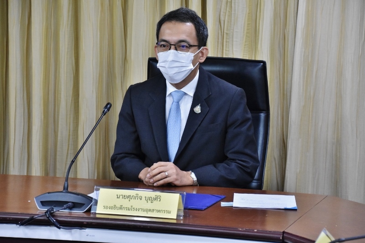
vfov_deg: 10.2
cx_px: 182
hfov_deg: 15.2
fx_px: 1368
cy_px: 122
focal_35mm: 135
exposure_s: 1/60
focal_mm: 90
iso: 3200
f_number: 5.6
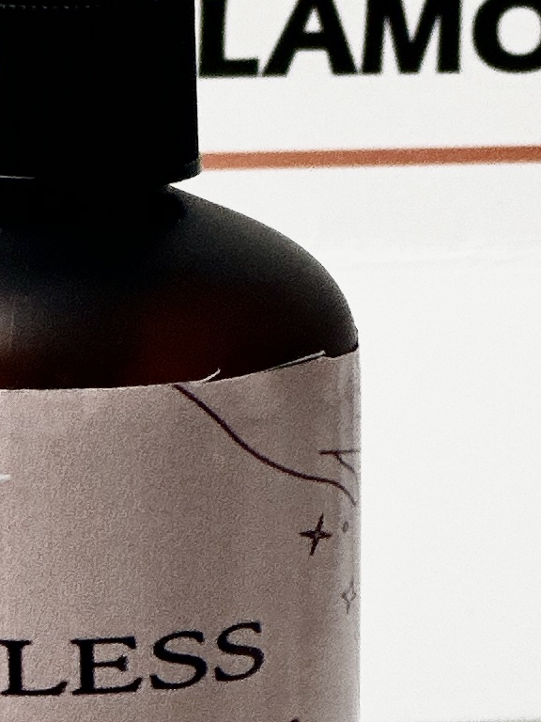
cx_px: 7
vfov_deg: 4.9
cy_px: 358
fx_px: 8419
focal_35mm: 404
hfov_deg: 3.7
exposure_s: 1/100
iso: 64
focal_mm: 9
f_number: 2.8
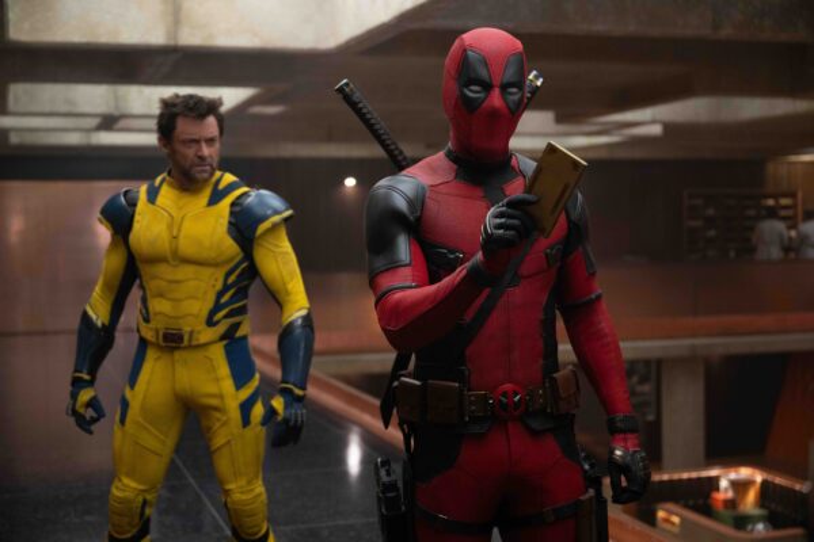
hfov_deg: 40.3
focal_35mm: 49
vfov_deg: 27.5
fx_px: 1108
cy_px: 271
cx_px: 407
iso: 2500
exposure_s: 1/125
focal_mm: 49
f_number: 3.2
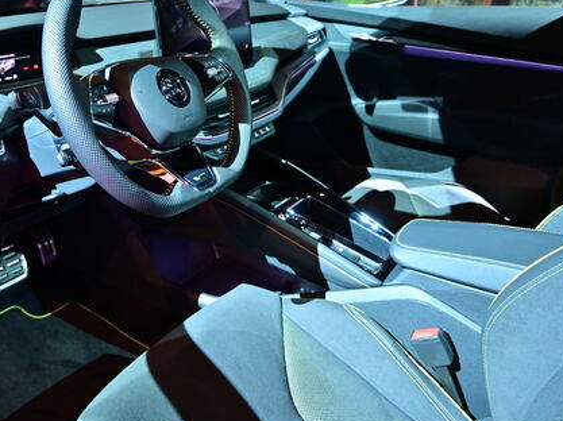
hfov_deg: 53.1
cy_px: 155
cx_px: 197
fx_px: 553
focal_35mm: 34
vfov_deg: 41.4
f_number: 3.5
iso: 1000
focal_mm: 16
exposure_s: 1/25
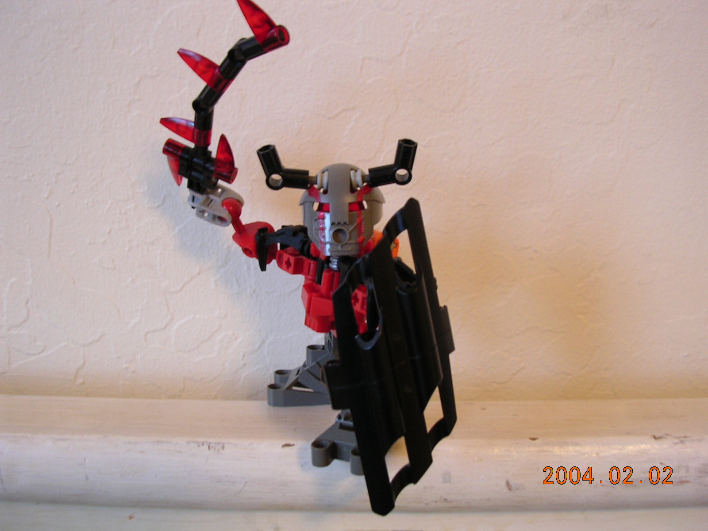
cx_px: 354
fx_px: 777
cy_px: 266
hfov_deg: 49.0
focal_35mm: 38
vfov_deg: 37.7
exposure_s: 1/2.9
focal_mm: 5.8
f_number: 2.8
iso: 137
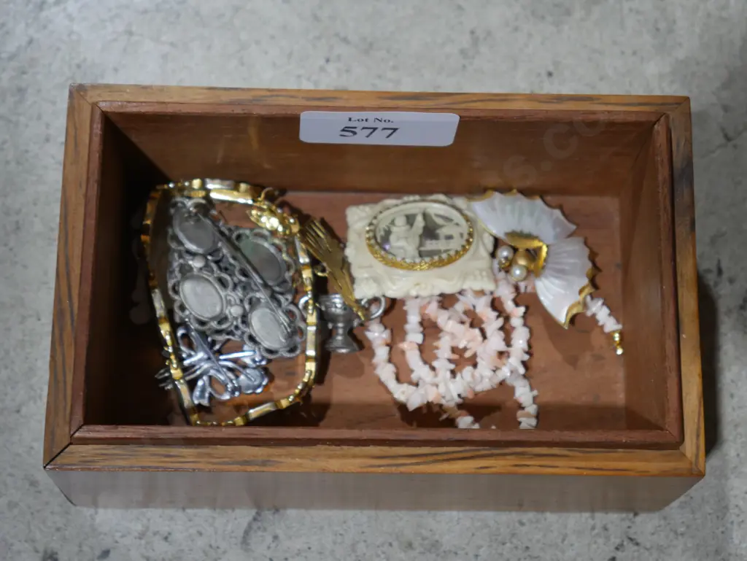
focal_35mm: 78
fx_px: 1684
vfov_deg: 18.9
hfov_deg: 25.0
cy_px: 280
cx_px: 374
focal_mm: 39
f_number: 5.6
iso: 800
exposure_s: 1/100
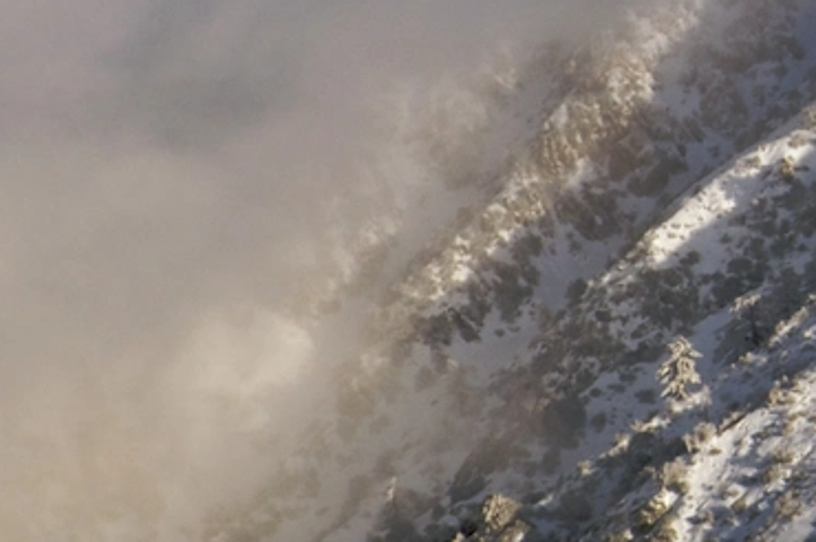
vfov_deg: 0.7
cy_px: -216
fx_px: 44726
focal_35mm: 1975
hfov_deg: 1.0
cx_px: 1526
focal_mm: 300
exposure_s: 1/250
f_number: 10
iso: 200
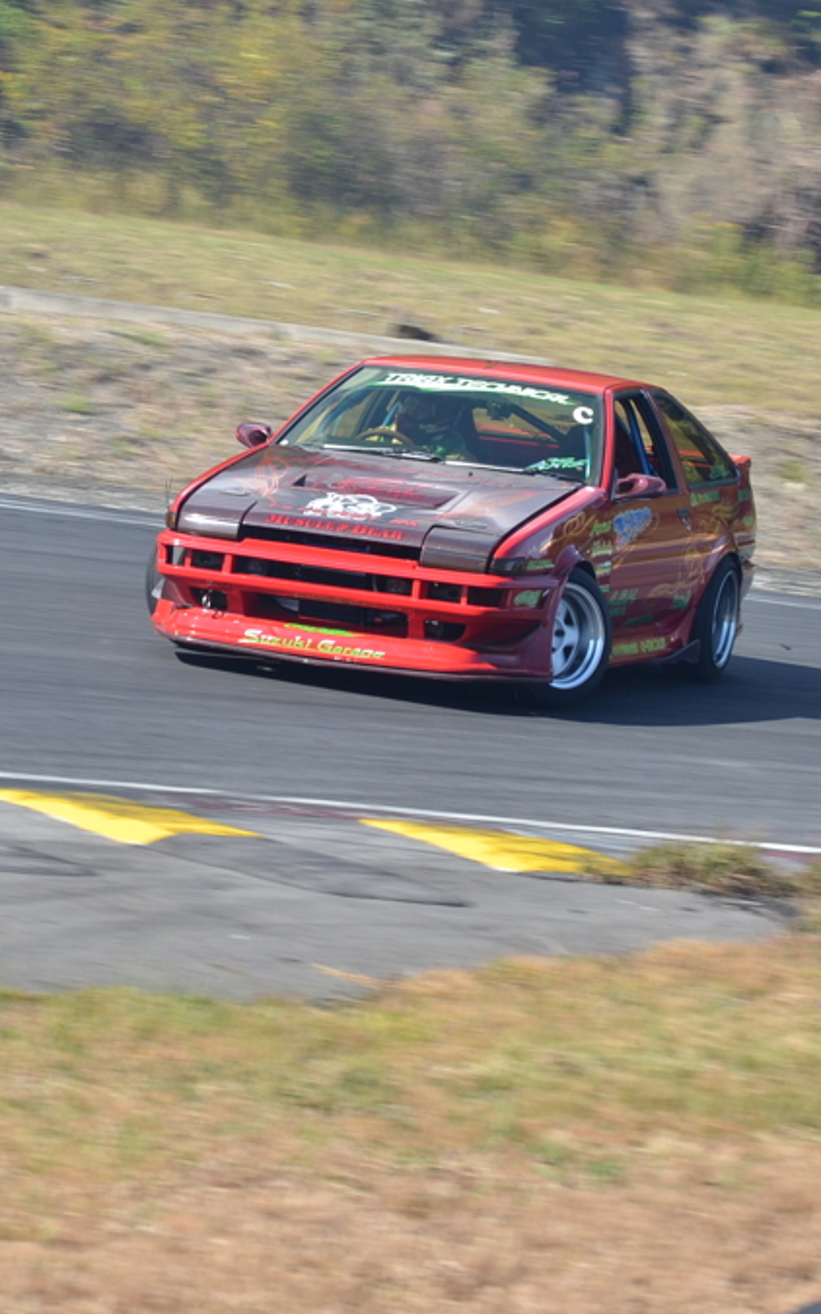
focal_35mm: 199
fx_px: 7123
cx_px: 482
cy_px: 656
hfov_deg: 6.6
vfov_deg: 10.5
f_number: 10
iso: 200
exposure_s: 1/250
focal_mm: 86
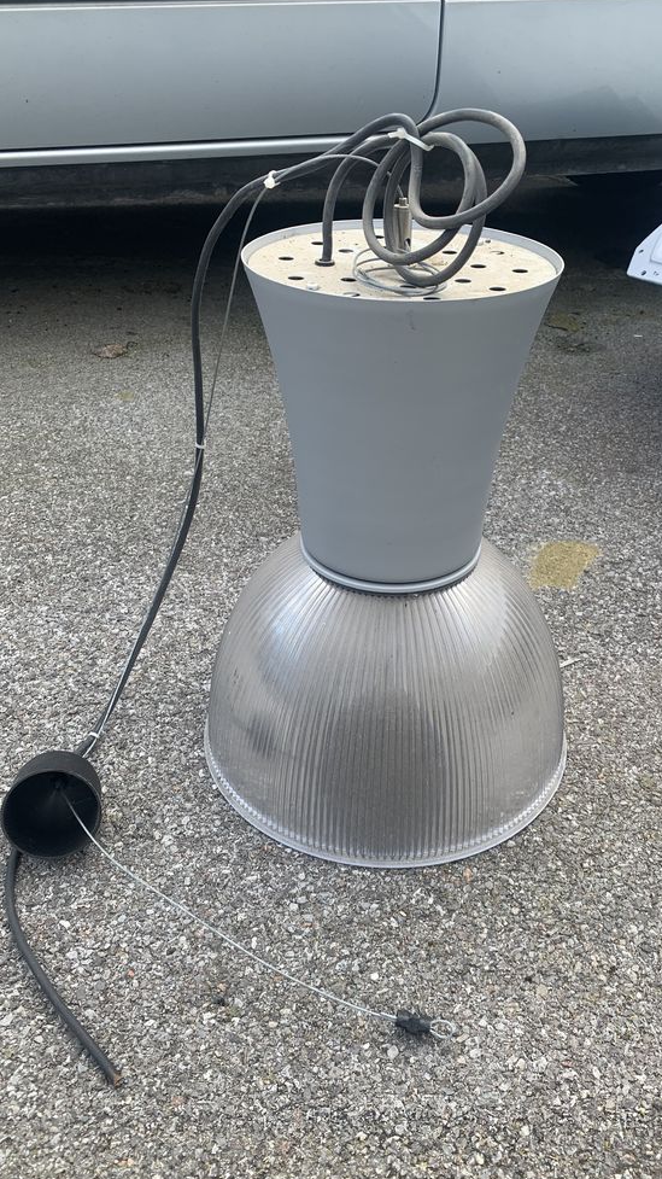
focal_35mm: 29
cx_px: 355
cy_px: 600
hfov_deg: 40.1
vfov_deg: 66.1
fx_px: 906
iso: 25
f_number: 1.8
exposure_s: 1/442
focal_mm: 4.25
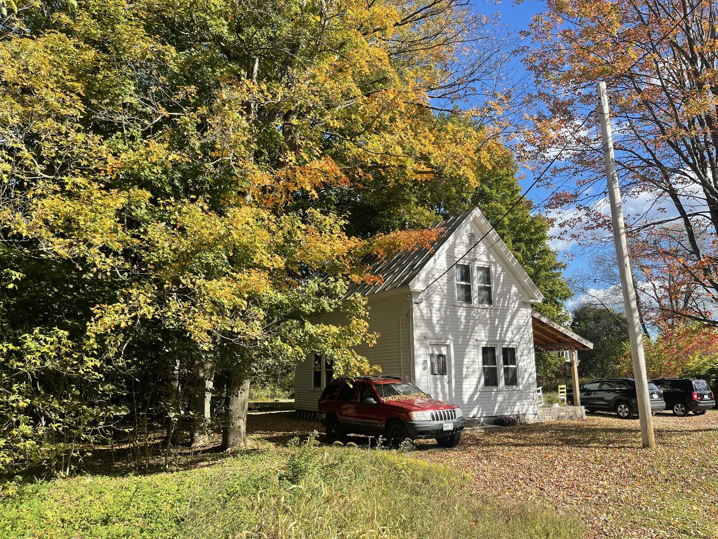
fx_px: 519
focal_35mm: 25
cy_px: 270
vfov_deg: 54.9
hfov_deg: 69.4
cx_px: 359
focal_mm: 5.1
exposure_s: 1/1642
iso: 32
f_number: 1.6
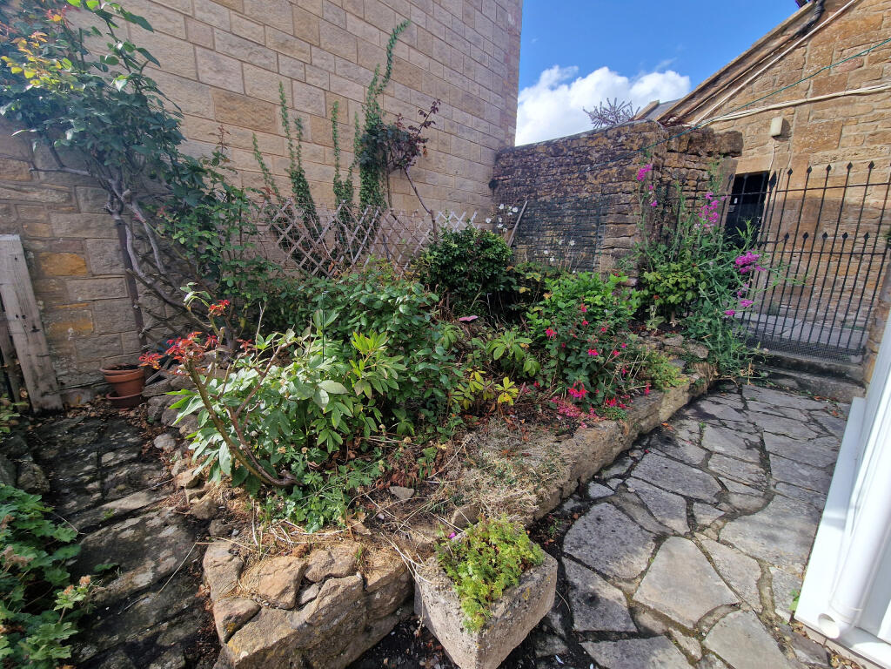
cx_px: 446
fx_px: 335
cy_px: 334
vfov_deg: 89.9
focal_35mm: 13
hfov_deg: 106.2
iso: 50
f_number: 2.2
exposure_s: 1/828
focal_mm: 2.2
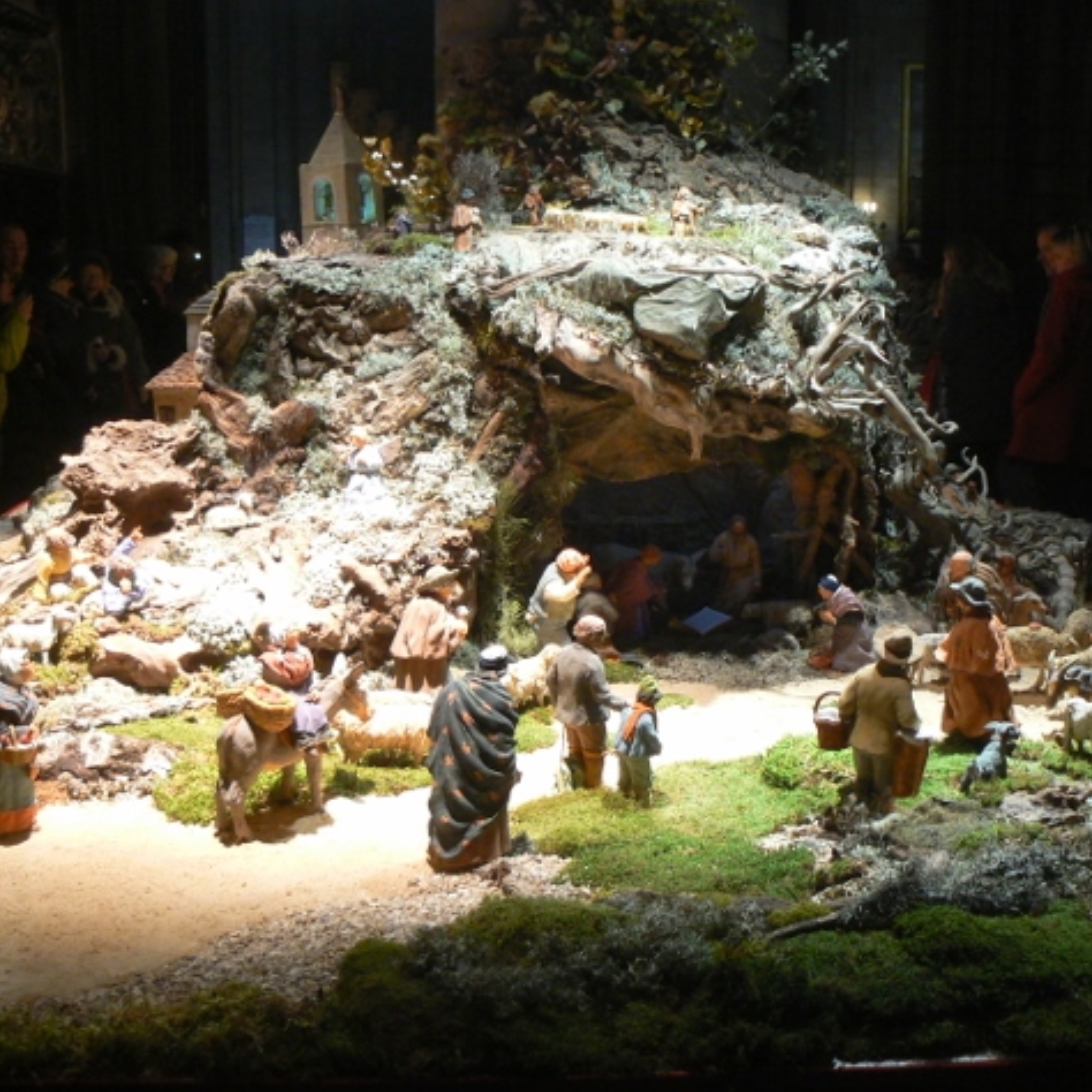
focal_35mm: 43
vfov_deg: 39.2
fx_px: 1535
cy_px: 541
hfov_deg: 39.0
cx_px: 654
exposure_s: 1/25
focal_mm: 6
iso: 200
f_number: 2.8
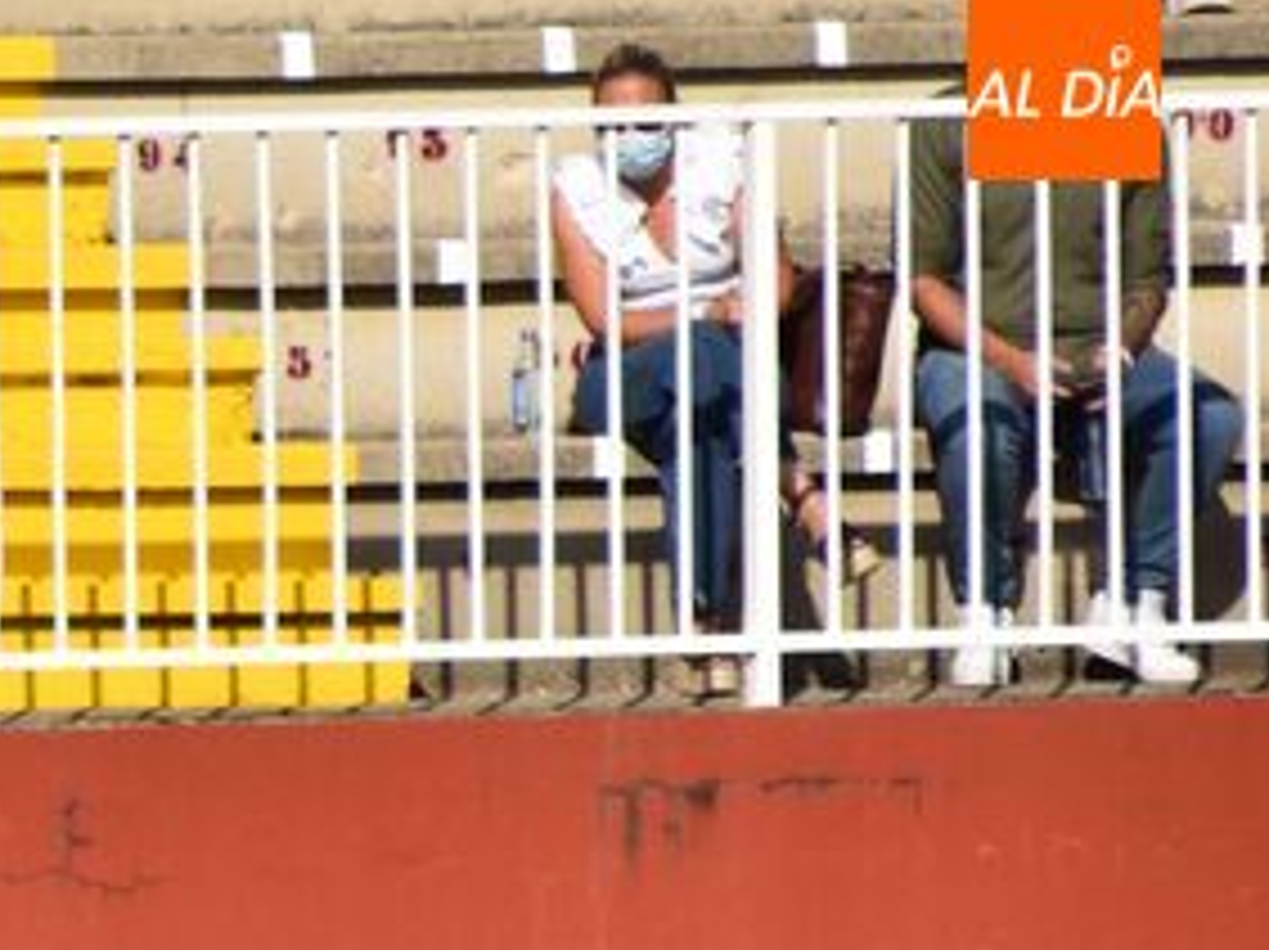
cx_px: -850
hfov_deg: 2.0
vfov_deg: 1.5
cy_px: 1159
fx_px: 35603
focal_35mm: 972
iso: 200
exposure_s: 1/800
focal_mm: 200
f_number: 7.1
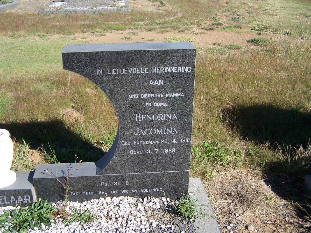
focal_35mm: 38
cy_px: 116
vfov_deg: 37.7
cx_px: 156
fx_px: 341
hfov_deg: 49.0
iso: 80
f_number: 2.8
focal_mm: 6.3
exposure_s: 1/1000
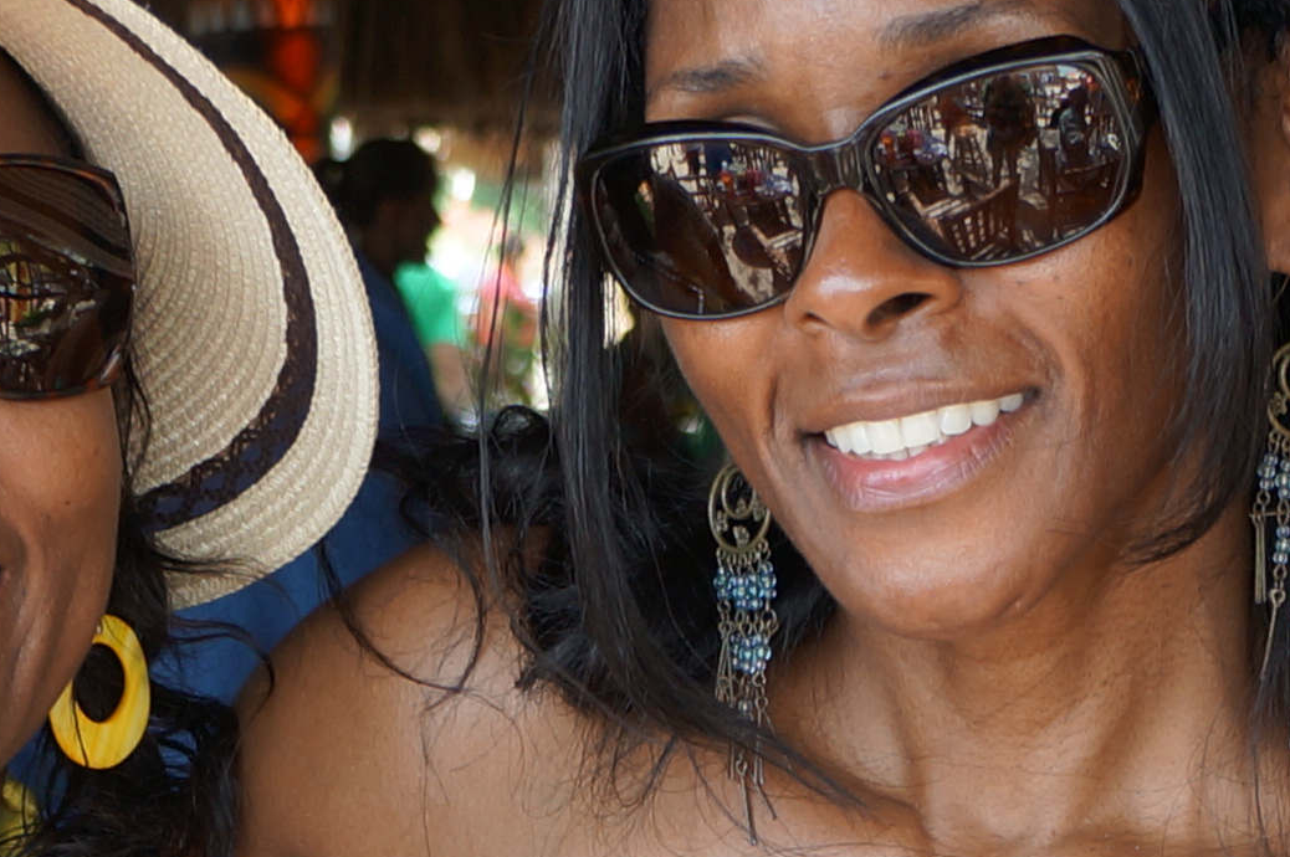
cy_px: 1124
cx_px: 558
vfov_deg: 9.5
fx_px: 5083
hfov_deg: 14.5
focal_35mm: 142
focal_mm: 20
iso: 100
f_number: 4
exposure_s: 1/80
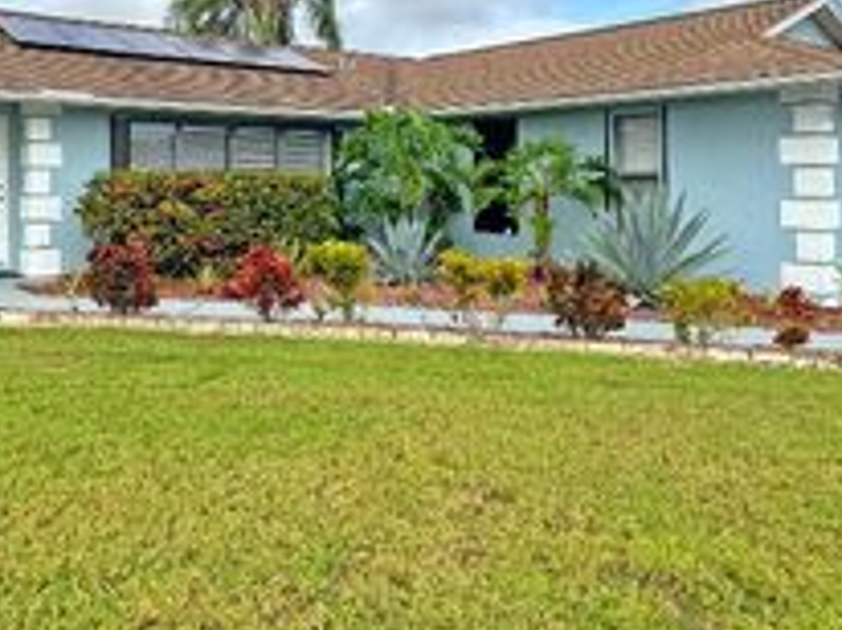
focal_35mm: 34
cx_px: 266
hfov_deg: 52.7
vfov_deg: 40.6
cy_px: 162
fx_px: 826
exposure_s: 1/1715
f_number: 2.2
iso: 40
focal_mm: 2.22
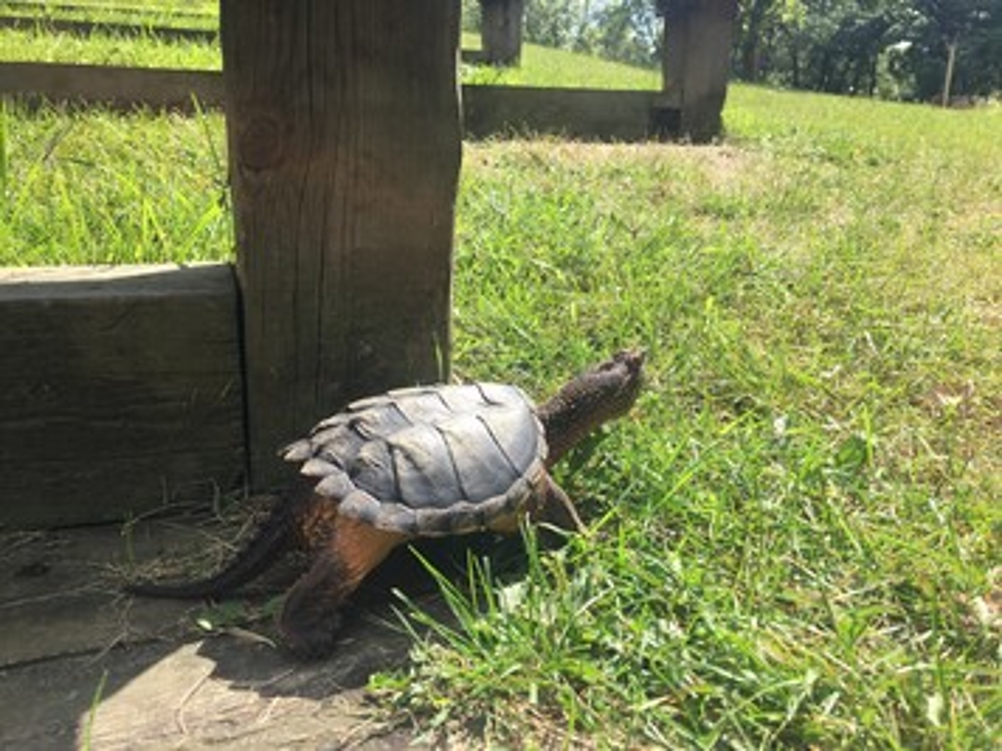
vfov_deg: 48.2
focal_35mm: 29
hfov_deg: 61.7
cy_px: 376
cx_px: 501
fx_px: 839
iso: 25
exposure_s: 1/746
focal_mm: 4.15
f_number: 2.2
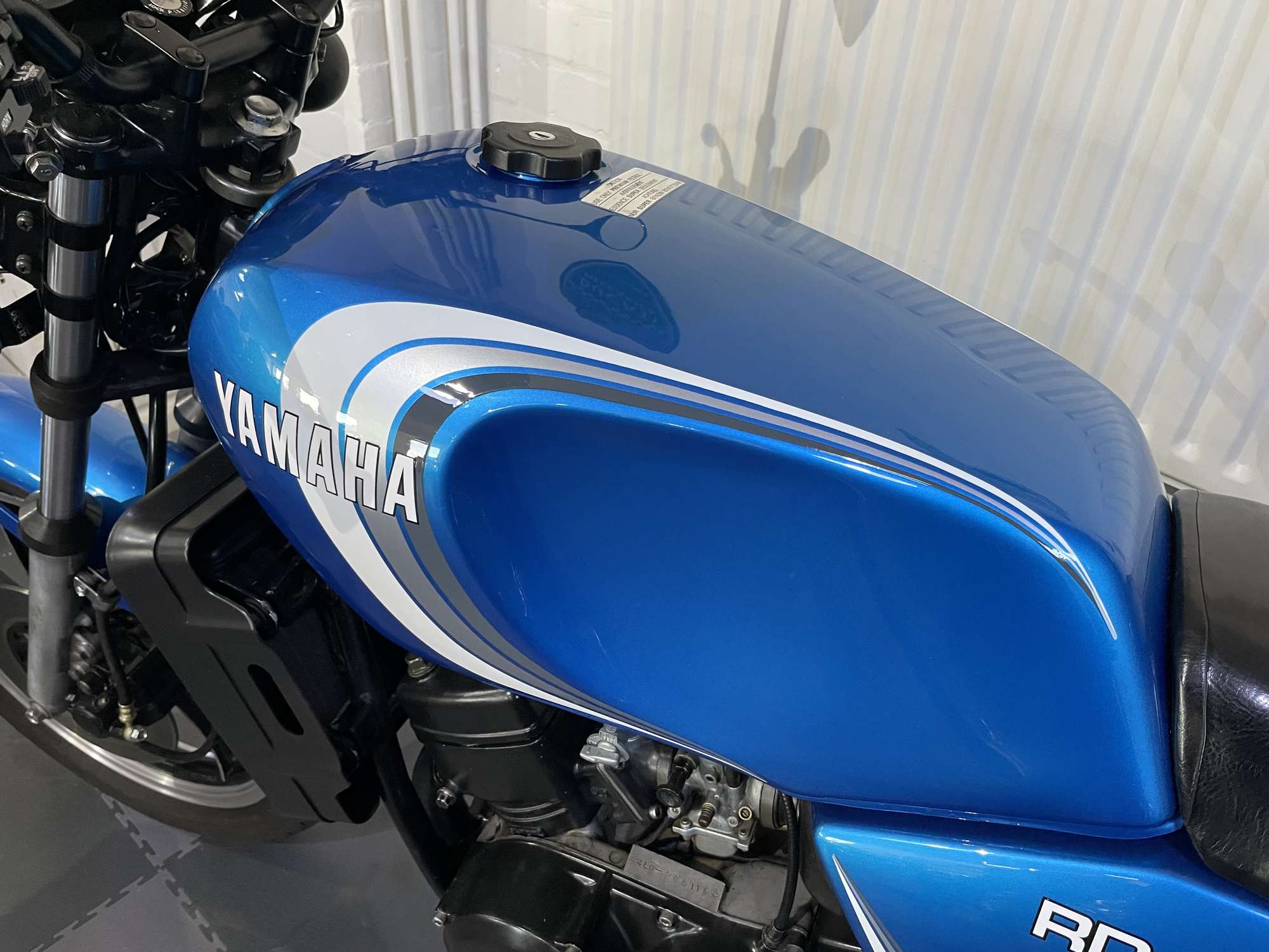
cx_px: 634
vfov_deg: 53.1
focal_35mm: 26
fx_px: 953
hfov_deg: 67.3
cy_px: 476
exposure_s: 1/50
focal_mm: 4.2
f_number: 1.6
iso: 250
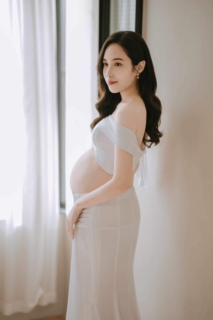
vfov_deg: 23.9
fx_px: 754
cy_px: 160
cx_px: 106
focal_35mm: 85
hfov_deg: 16.1
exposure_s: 1/400
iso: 80
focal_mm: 85
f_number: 1.4
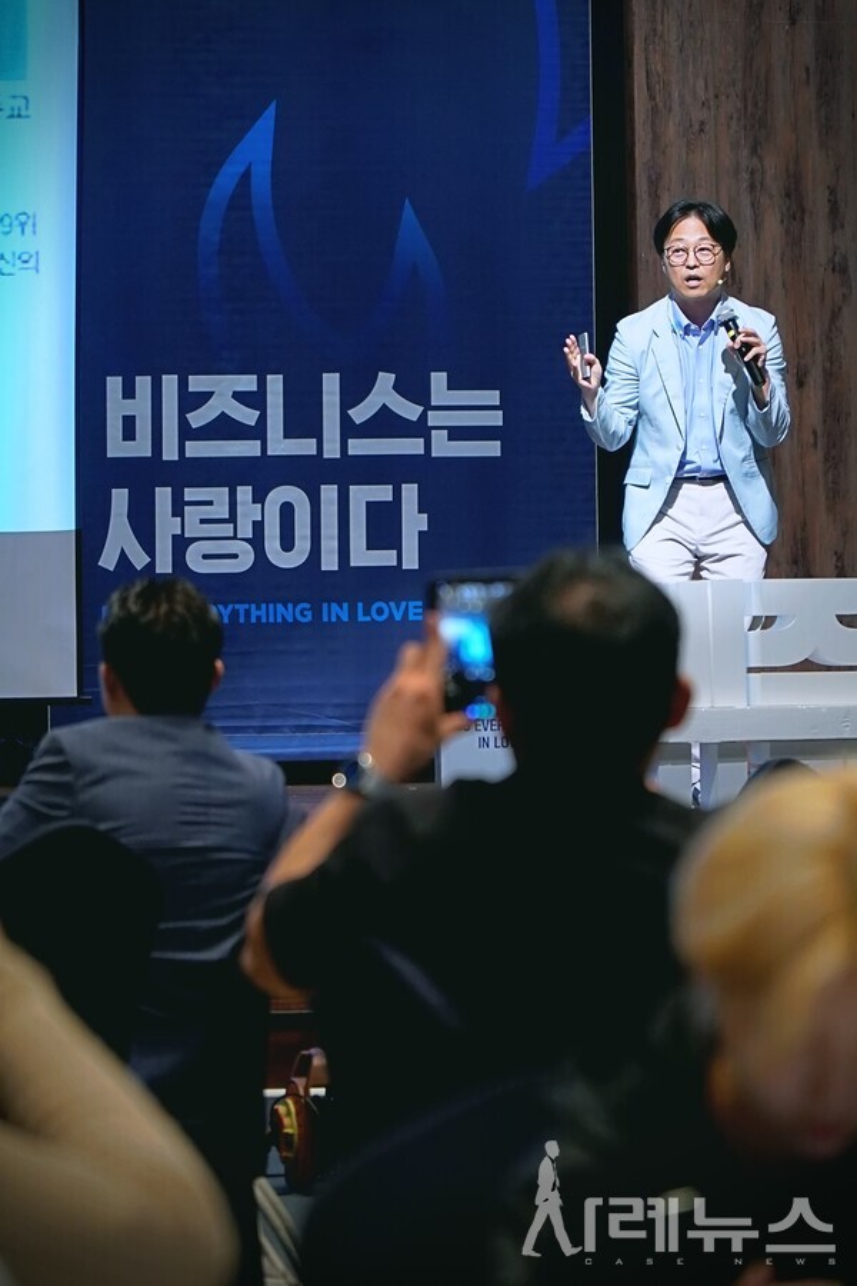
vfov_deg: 13.1
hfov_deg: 8.7
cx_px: 428
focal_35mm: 157
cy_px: 643
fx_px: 5606
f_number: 4
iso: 2000
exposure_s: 1/125
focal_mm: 105
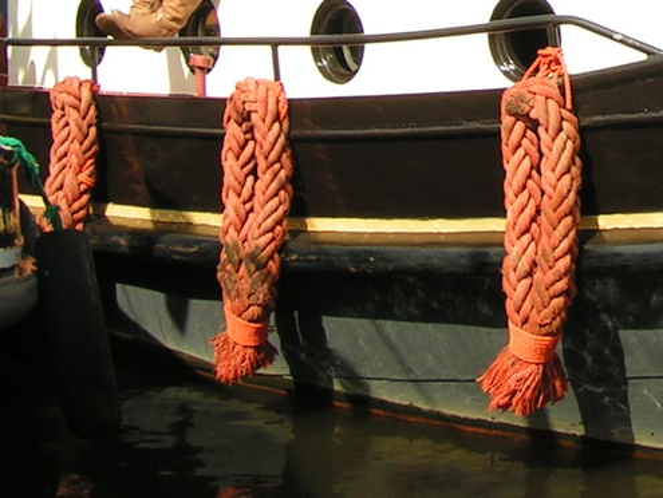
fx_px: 728
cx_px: 332
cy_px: 249
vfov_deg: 37.8
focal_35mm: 38
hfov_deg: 48.9
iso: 50
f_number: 5.6
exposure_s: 1/320
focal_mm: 5.8
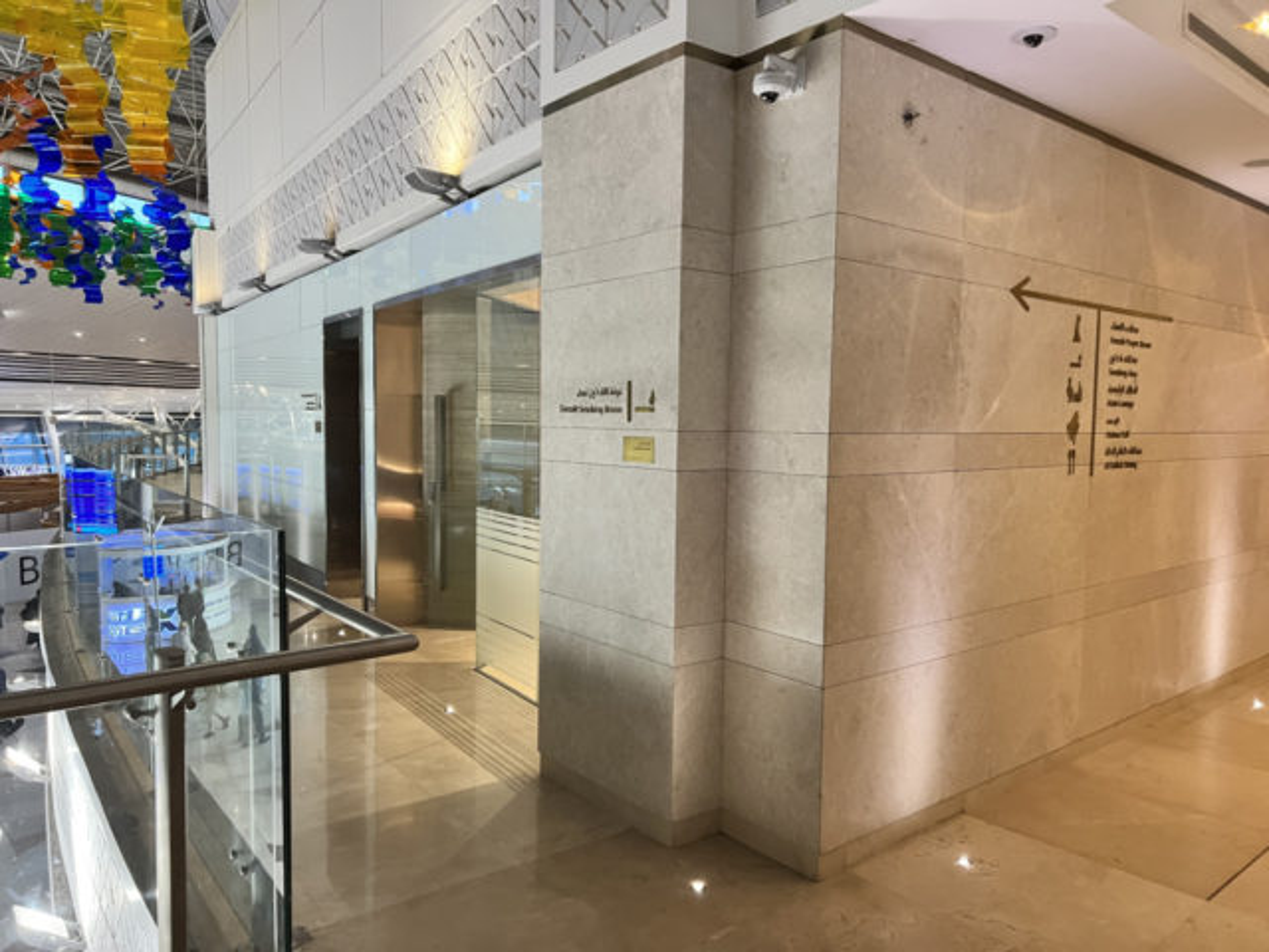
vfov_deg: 53.1
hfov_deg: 67.3
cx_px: 634
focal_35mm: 26
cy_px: 476
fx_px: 953
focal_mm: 5.7
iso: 160
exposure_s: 1/60
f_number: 1.5
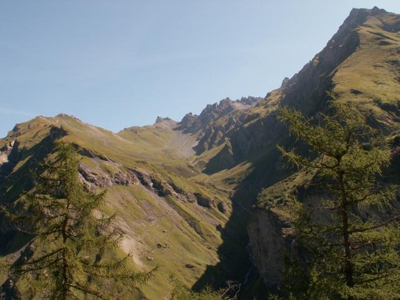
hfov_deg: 52.6
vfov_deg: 40.7
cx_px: 200
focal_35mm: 35
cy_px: 150
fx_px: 404
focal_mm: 5.86
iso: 50
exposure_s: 1/160
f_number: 5.6
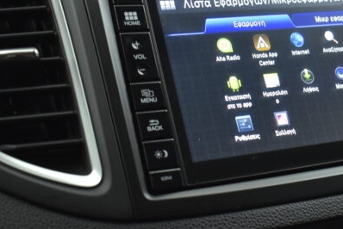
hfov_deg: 24.7
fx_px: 772
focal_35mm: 81
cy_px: 100
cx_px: 264
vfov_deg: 16.9
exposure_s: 1/60
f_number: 4.2
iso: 1600
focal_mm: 28
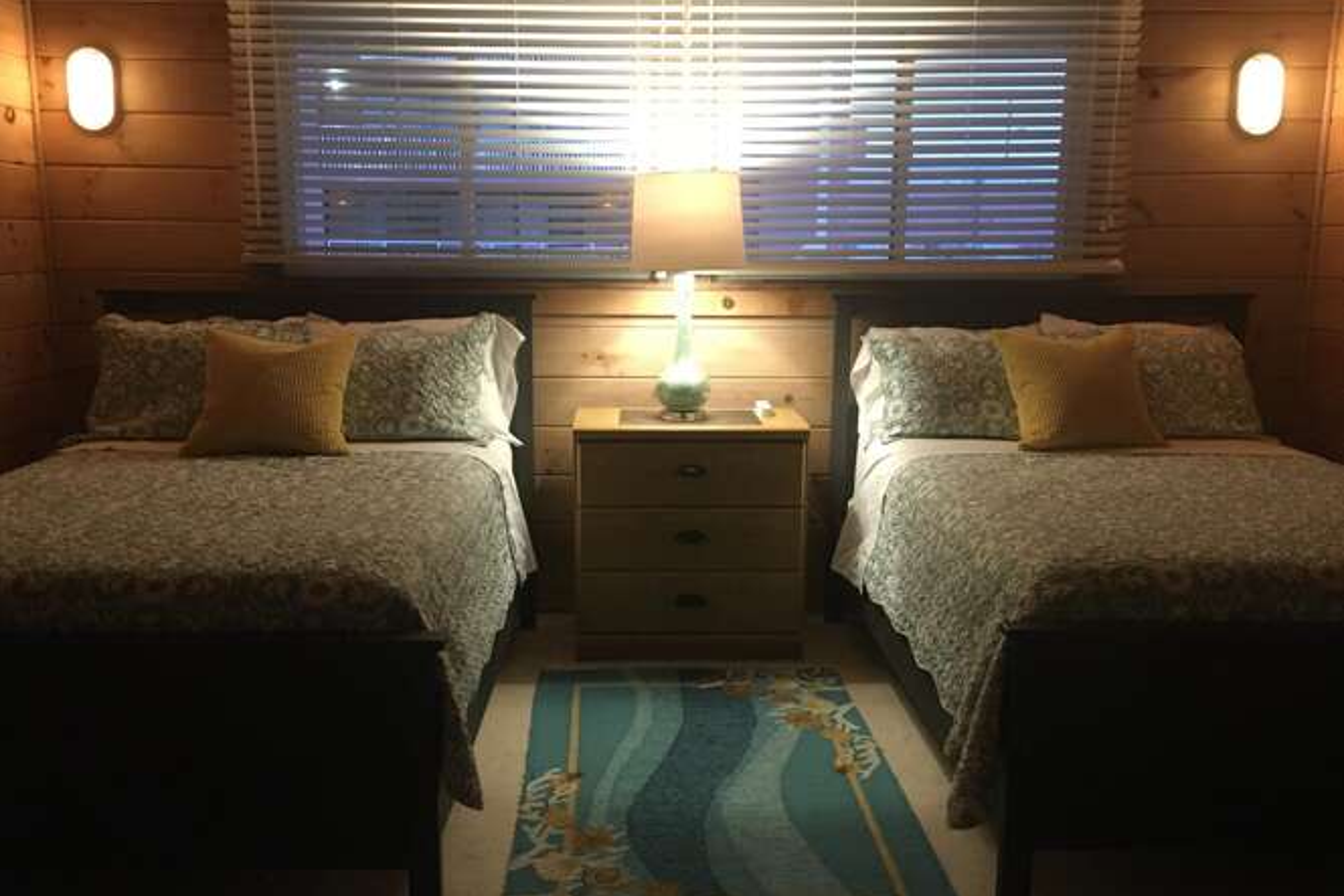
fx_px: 1158
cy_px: 449
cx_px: 657
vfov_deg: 42.3
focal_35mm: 31
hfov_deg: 60.3
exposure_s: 1/15
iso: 200
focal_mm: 4.15
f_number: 2.2
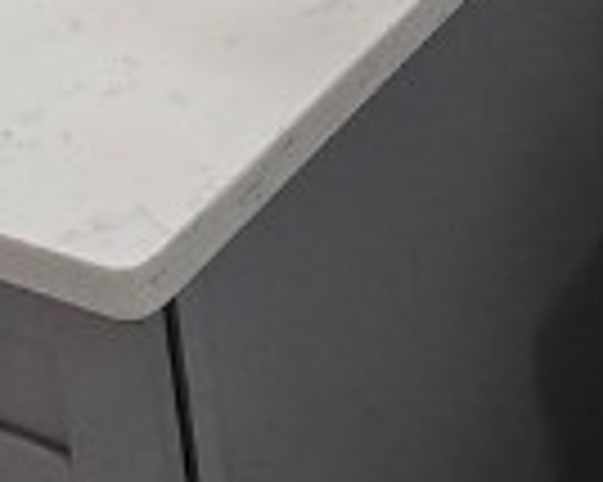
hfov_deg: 19.7
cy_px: -270
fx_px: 1730
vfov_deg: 14.6
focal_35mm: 97
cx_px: 418
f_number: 2.2
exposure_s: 1/120
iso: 100
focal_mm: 2.2
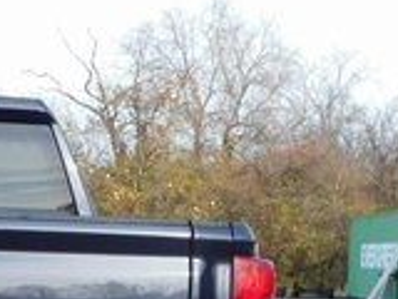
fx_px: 1656
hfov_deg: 13.4
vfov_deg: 10.1
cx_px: -52
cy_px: 406
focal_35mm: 144
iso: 125
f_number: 3.5
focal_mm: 6.3
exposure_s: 1/400
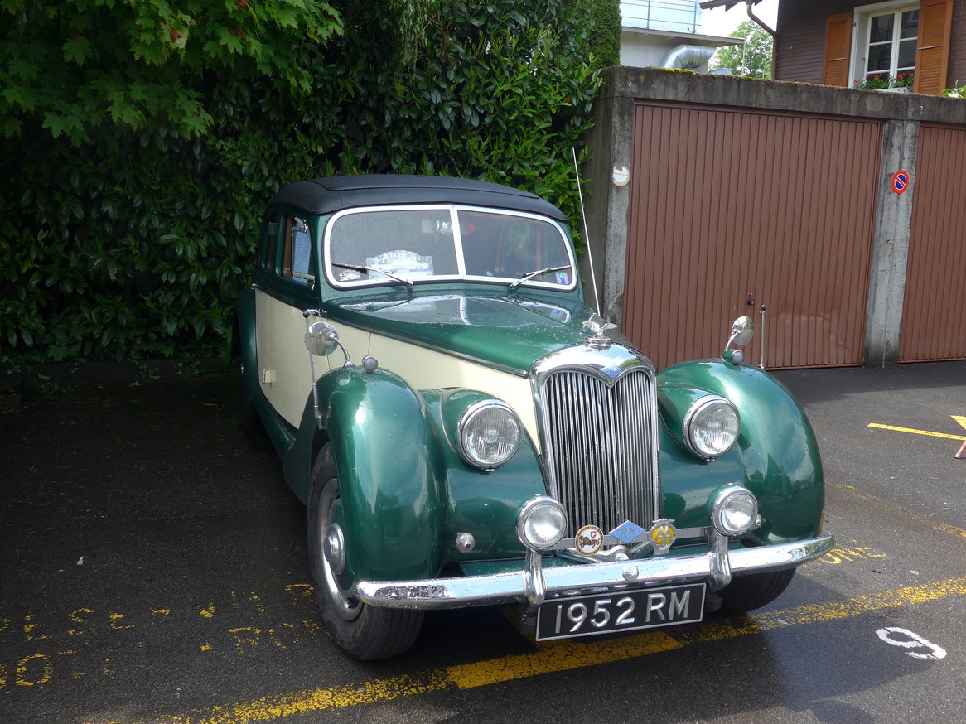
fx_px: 977
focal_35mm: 35
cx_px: 483
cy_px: 363
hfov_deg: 52.6
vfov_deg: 40.7
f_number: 2.8
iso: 80
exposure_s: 1/400
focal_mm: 7
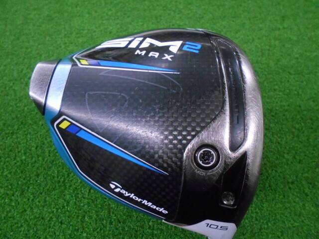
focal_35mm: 26
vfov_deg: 53.1
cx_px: 160
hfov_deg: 67.3
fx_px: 240
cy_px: 120
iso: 800
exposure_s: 1/100
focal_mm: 4.6
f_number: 3.2
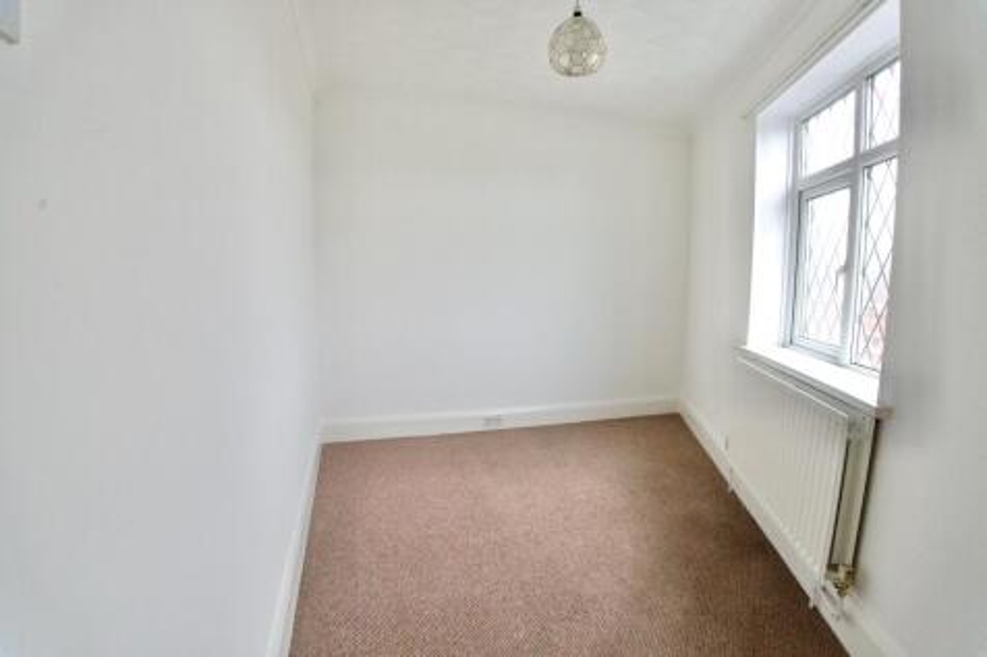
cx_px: 494
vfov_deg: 73.7
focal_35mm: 16
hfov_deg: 96.8
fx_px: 438
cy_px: 328
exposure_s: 1/200
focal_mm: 16
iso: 4000
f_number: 8
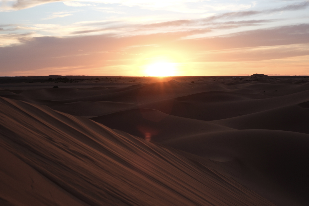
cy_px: 103
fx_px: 455
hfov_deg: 37.5
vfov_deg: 25.5
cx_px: 154
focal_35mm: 53
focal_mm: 35
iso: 400
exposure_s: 1/125
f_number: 9
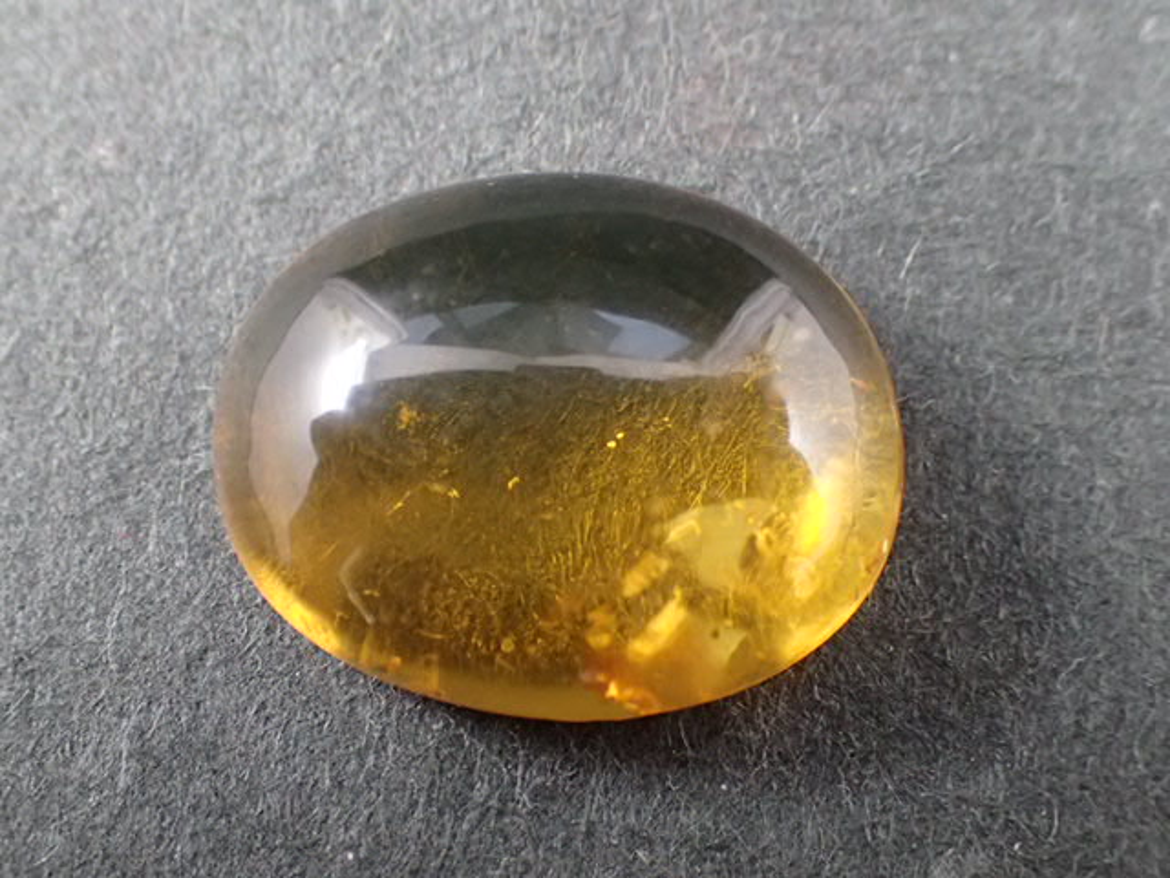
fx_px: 1656
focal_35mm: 49
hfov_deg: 38.9
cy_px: 439
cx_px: 585
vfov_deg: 29.7
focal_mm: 8.99
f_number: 3.2
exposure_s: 1/160
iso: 800
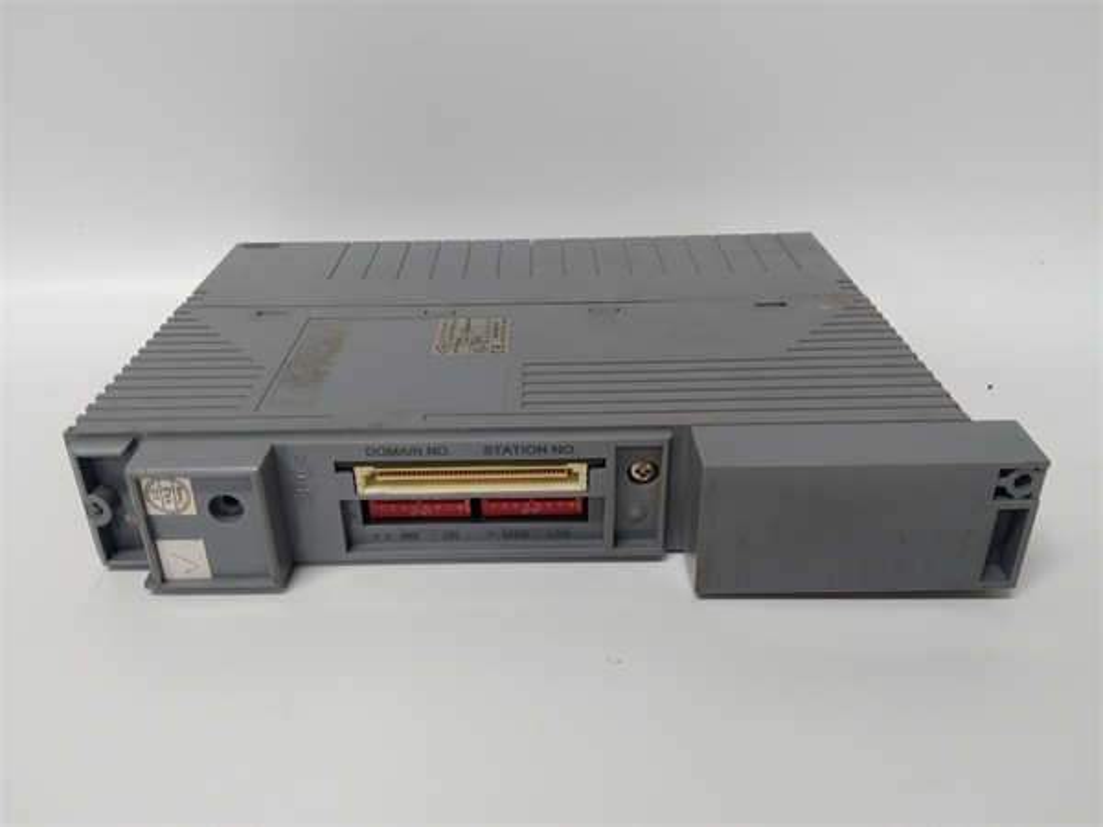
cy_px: 414
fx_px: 860
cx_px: 552
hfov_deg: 65.3
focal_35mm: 27
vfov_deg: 51.4
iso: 185
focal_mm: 3.79
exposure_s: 1/30
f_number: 2
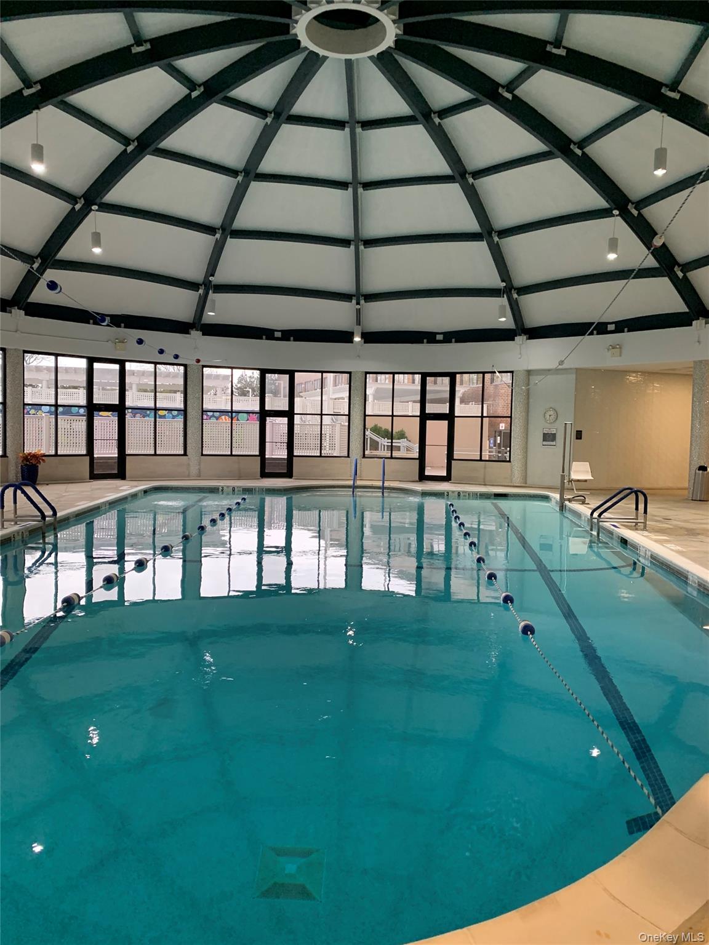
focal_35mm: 26
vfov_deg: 67.3
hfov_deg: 53.1
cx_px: 354
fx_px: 710
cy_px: 472
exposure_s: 1/60
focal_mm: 4.25
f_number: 1.8
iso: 250
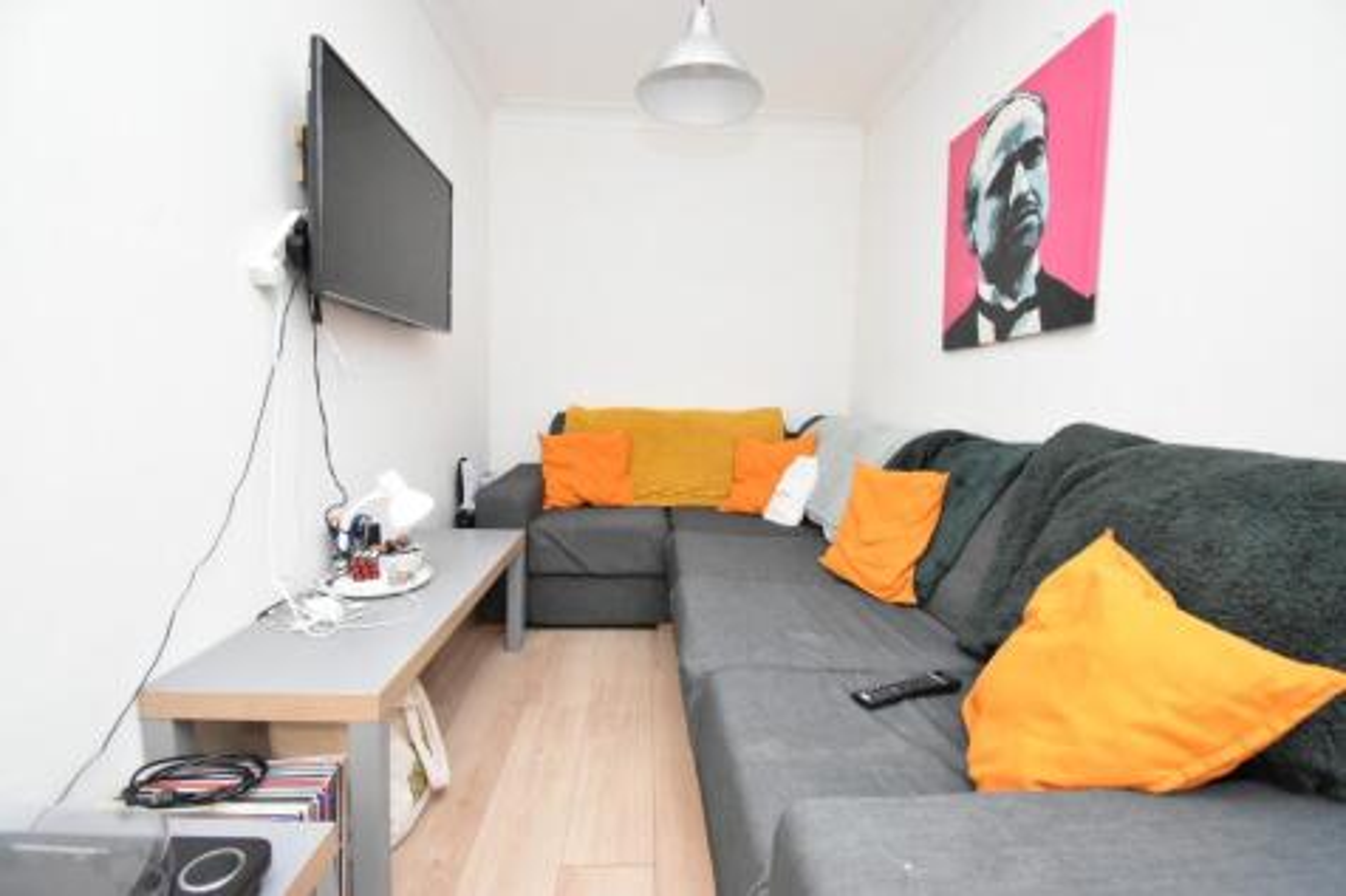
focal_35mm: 15
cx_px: 673
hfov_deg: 100.4
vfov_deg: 77.3
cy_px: 448
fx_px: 561
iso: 8000
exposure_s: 1/60
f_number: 4.5
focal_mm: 10
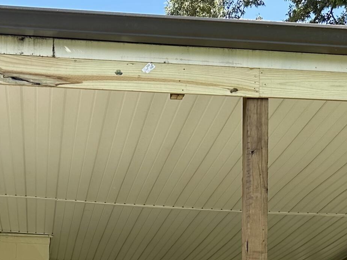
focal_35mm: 78
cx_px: 97
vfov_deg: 17.2
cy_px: 379
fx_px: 782
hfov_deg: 24.8
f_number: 1.78
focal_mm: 6.86
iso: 80
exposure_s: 1/1029
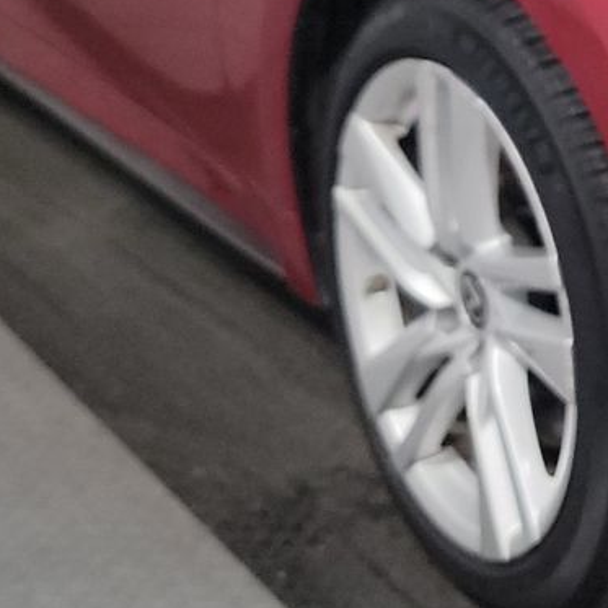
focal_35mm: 91
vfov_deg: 18.3
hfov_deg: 17.6
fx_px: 1808
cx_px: 844
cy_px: -90
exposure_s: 1/39
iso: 854
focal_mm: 6.7
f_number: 1.8
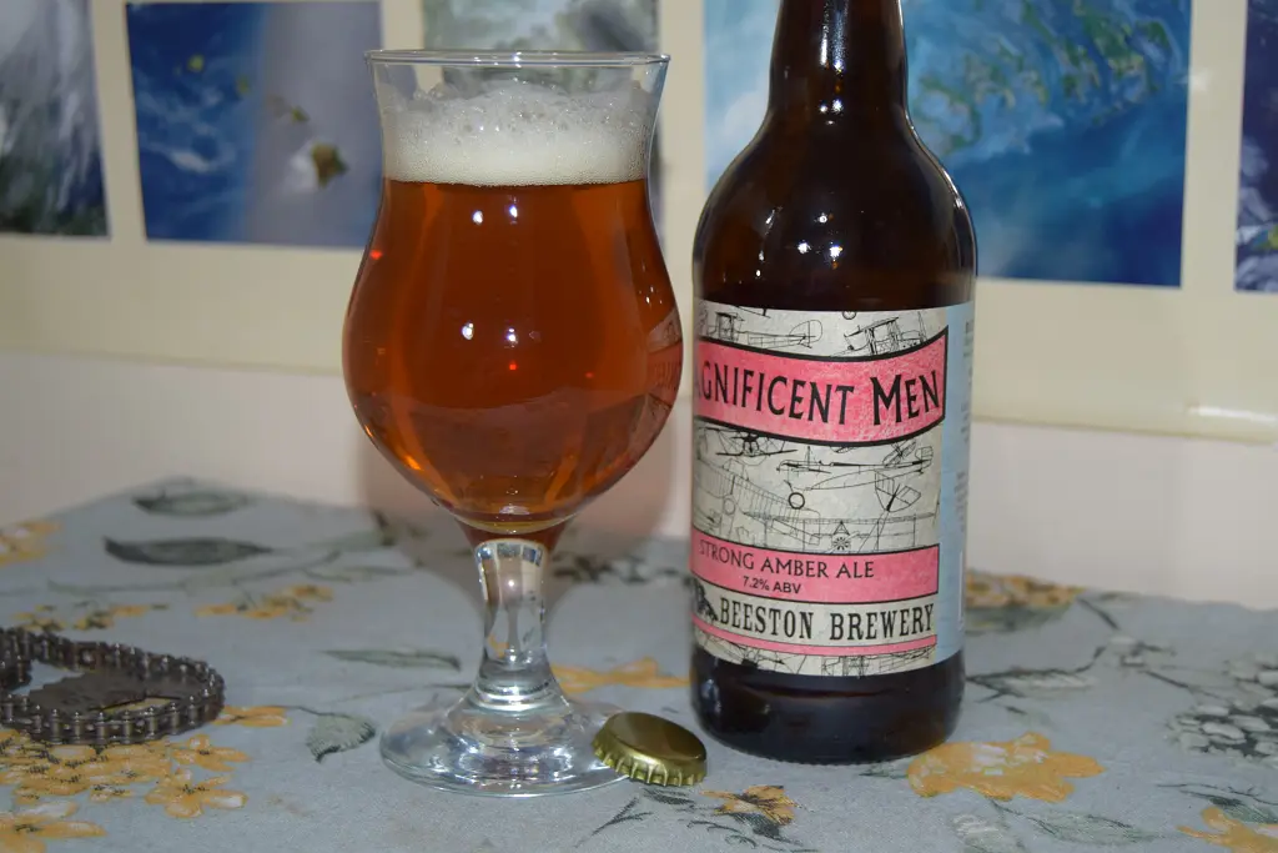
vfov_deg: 23.8
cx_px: 639
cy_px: 426
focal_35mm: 57
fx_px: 2024
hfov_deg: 35.0
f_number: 4.8
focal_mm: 38
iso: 500
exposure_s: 1/60
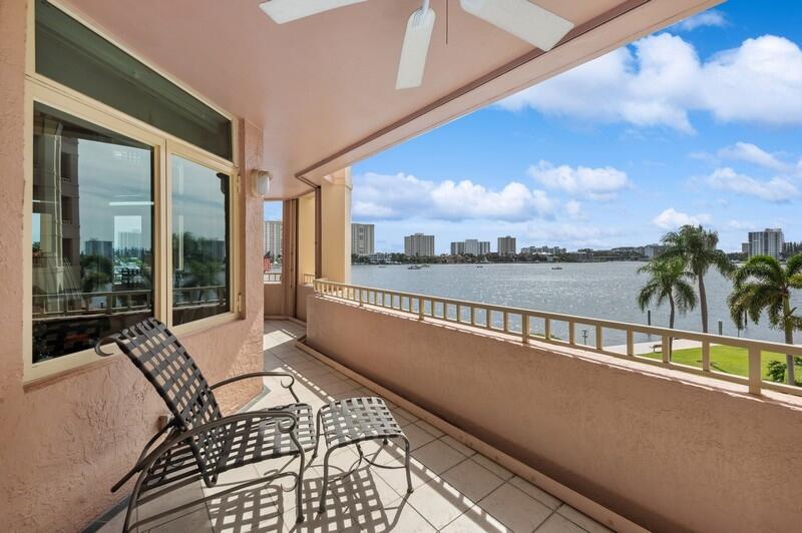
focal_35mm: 15
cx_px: 401
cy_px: 266
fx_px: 334
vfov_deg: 77.2
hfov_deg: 100.4
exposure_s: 1/160
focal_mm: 15
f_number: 11
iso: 100
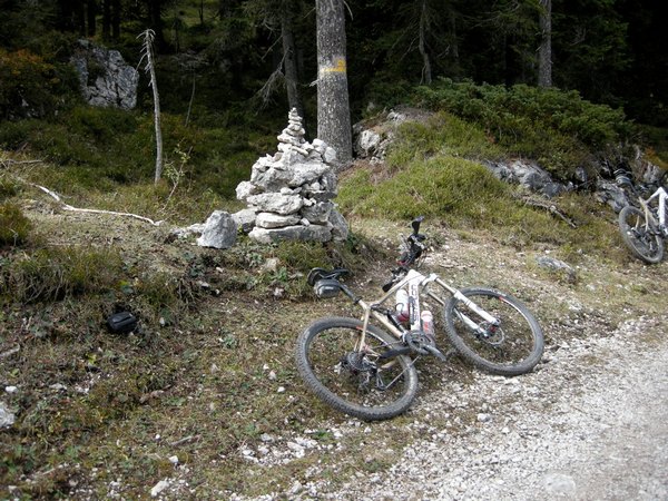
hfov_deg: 52.6
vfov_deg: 40.7
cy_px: 250
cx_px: 334
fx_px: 675
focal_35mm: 35
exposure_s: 1/254
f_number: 2.7
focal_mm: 7.5
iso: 64
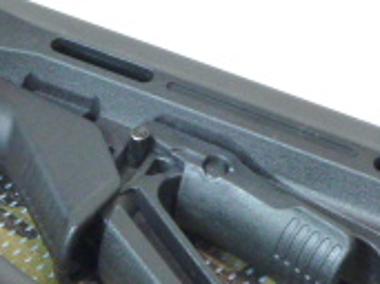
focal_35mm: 135
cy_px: 248
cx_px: -80
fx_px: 1481
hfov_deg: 14.2
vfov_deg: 10.9
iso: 400
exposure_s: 1/10
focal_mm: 6.4
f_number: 4.5
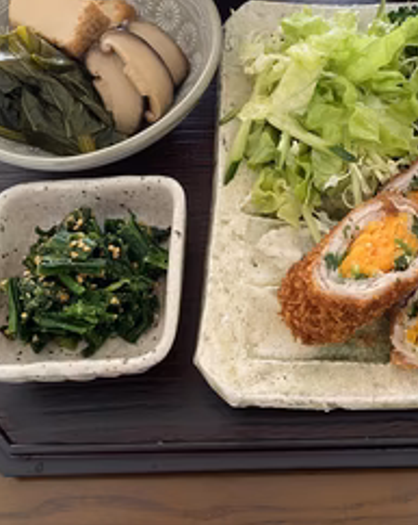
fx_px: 651
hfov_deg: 35.0
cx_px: 299
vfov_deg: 42.3
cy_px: 121
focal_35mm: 42
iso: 125
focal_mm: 4.25
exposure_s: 1/60
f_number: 1.8
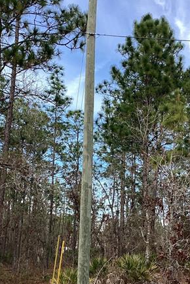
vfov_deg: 35.0
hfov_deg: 23.8
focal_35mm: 57
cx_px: 79
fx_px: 450
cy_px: 164
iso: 25
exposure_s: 1/395
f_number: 2.4
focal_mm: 3.3
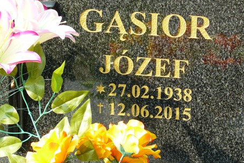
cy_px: 56
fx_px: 983
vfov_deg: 9.5
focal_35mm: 145
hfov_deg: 14.1
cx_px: 159
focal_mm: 16.5
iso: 100
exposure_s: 1/250
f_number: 4
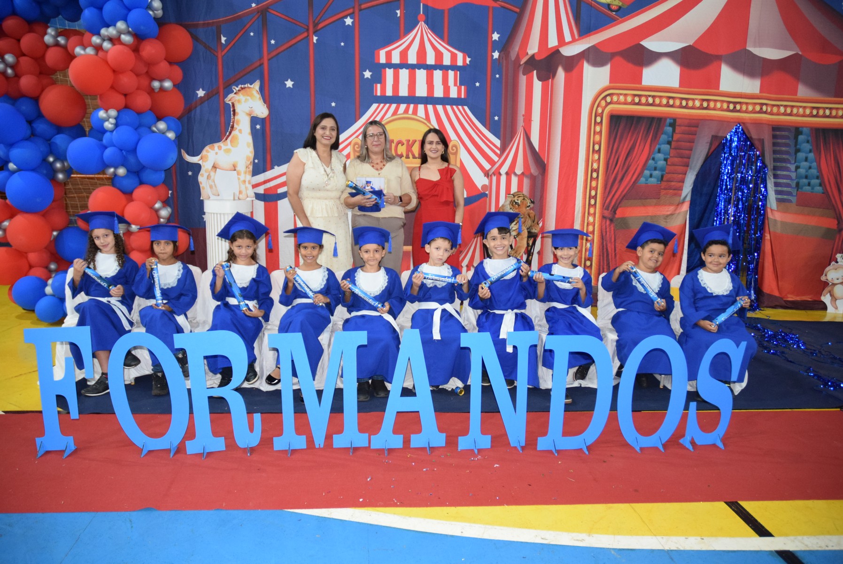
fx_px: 633
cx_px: 422
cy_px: 282
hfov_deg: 67.3
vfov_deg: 48.0
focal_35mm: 27
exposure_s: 1/60
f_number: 3.5
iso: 1800
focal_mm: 18
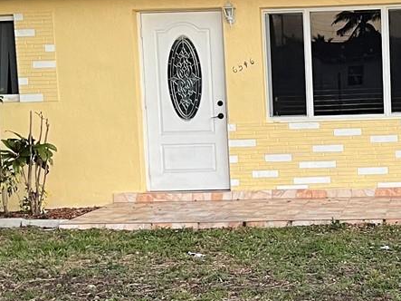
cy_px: 189
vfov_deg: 15.7
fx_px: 1089
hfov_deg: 20.4
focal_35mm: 94
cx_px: 375
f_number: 1.6
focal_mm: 5.1
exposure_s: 1/60
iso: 160
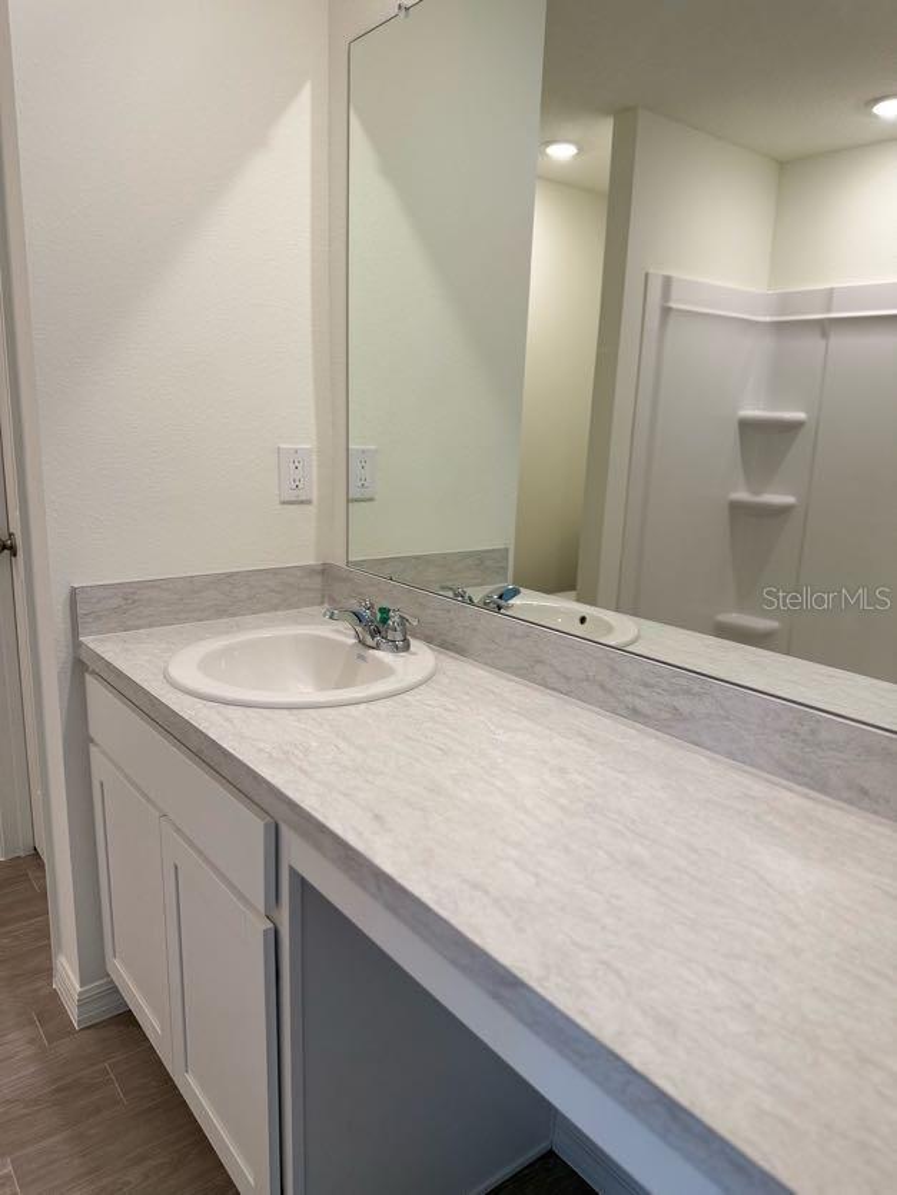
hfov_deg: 56.8
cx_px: 448
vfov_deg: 71.6
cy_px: 598
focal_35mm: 24
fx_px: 829
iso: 80
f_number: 1.78
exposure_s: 1/120
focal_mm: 6.76
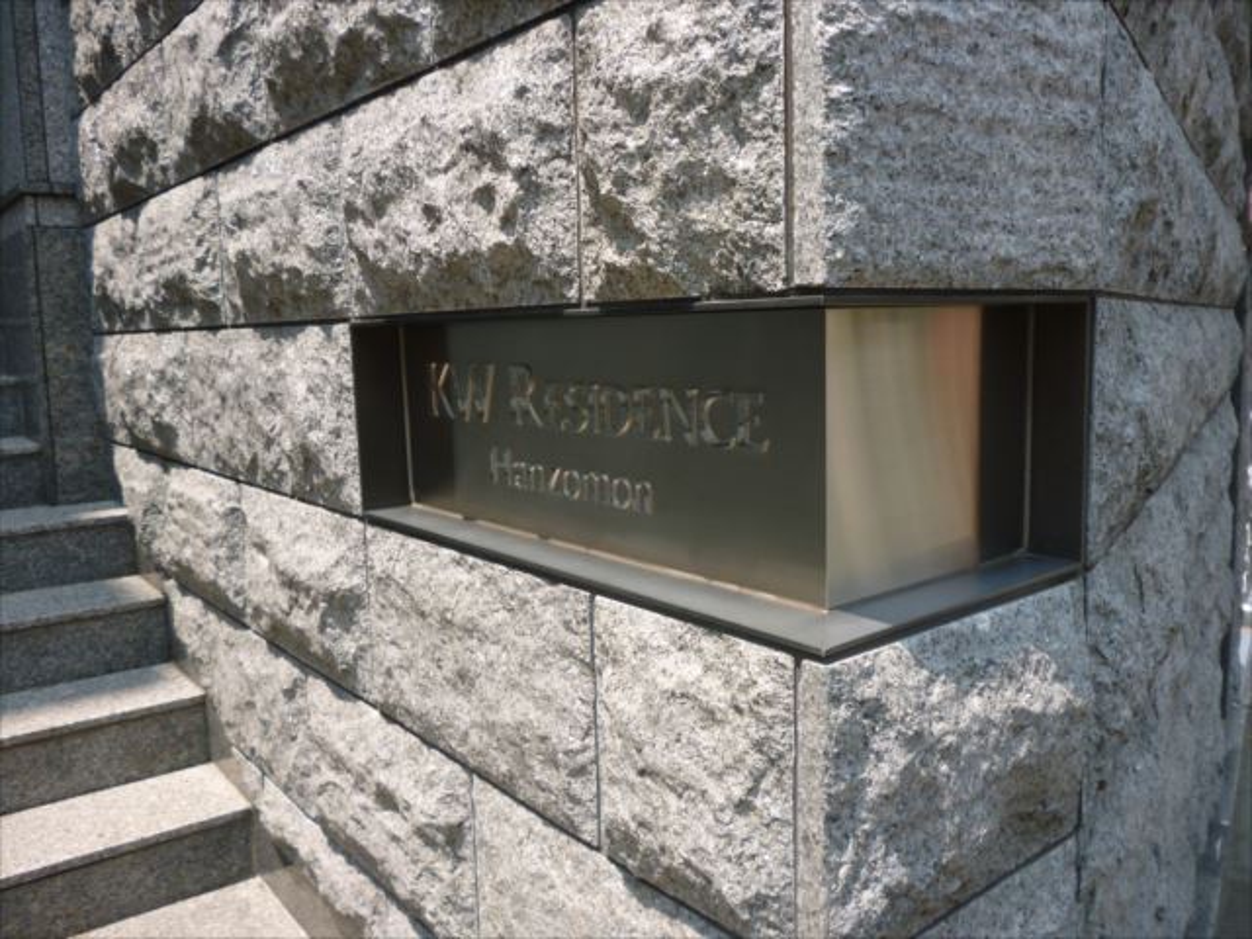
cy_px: 470
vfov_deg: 49.7
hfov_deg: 63.4
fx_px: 1013
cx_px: 626
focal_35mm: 28
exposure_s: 1/400
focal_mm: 5
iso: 100
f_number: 3.1
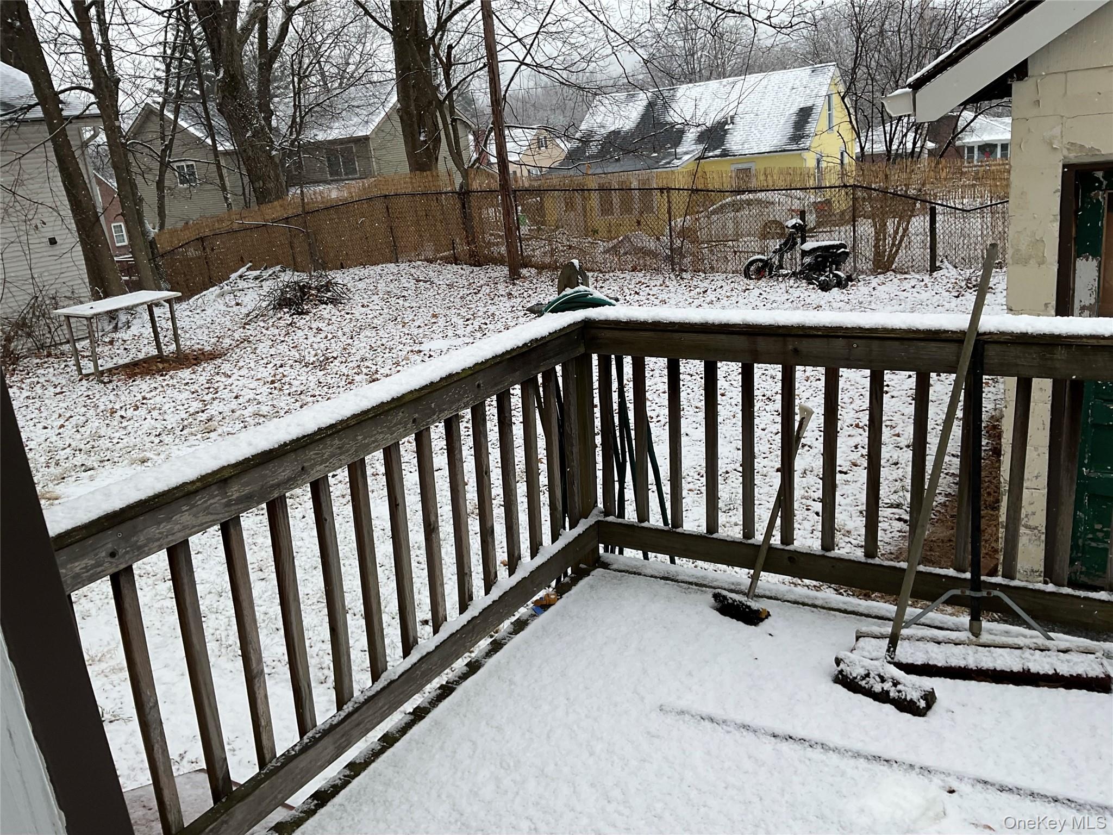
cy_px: 418
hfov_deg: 61.7
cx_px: 556
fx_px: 932
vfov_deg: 48.2
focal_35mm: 29
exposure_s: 1/344
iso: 16
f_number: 1.8
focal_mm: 3
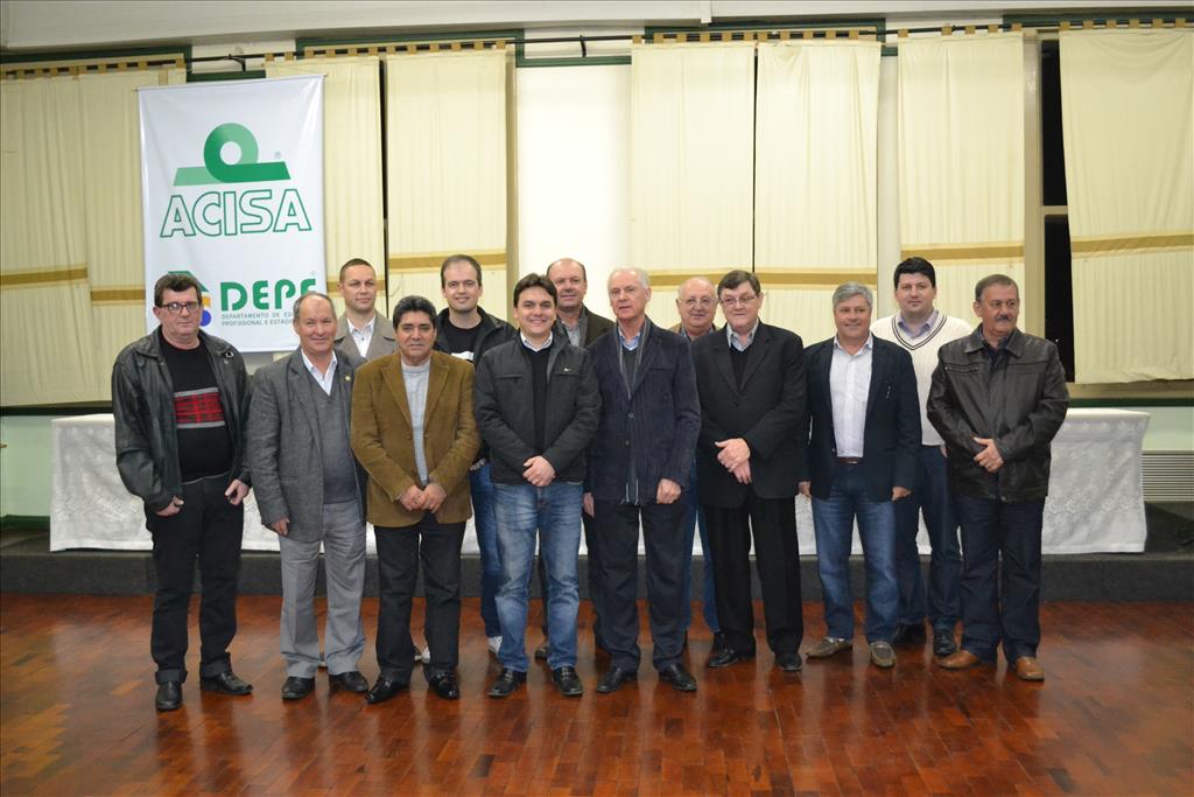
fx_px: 1095
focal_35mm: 33
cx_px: 597
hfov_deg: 57.2
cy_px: 398
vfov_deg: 40.0
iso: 3200
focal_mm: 22
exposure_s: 1/60
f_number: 3.8
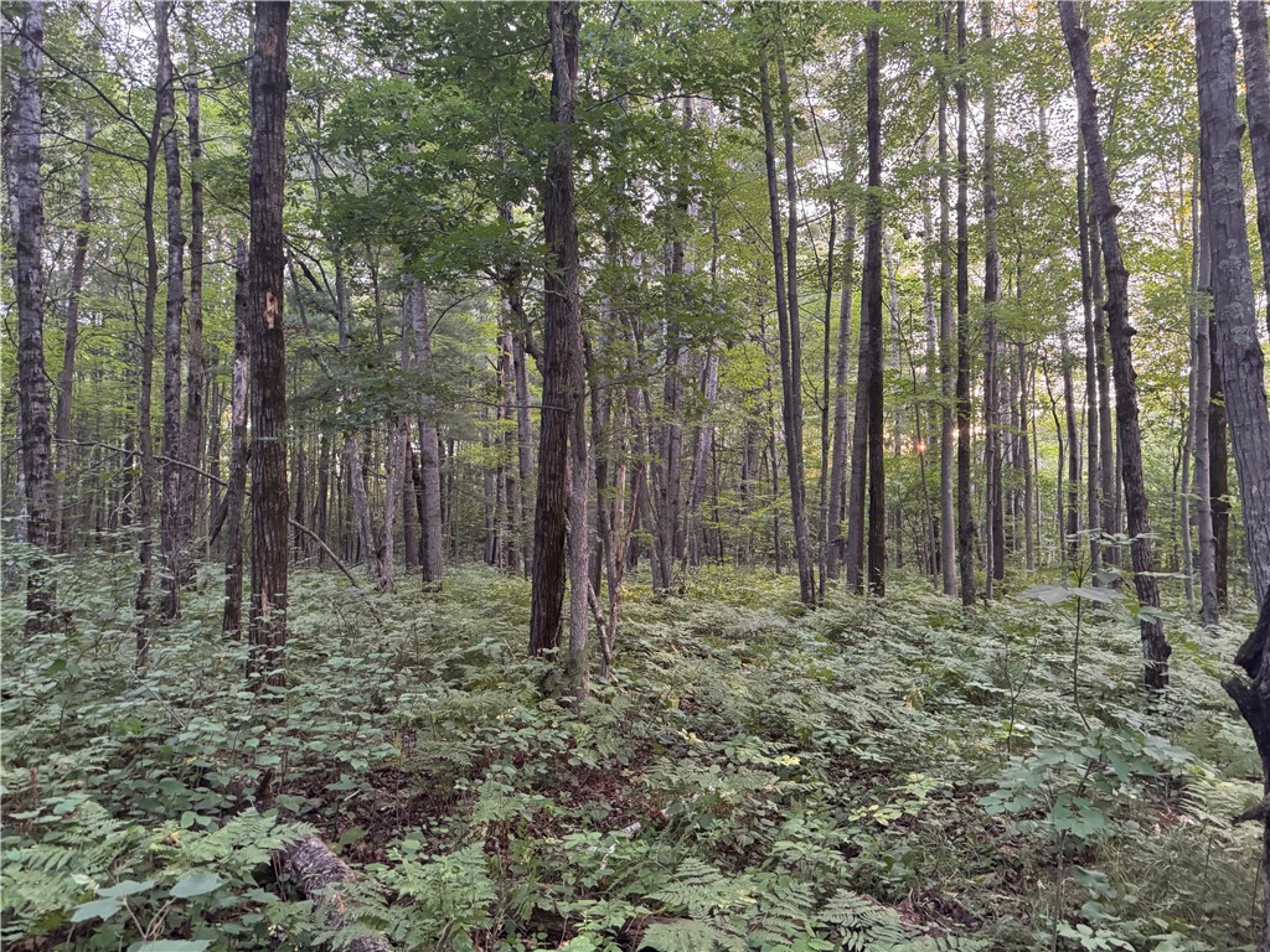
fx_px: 881
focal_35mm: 24
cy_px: 476
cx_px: 635
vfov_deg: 56.8
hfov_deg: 71.6
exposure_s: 1/60
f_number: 1.78
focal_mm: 6.76
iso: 800
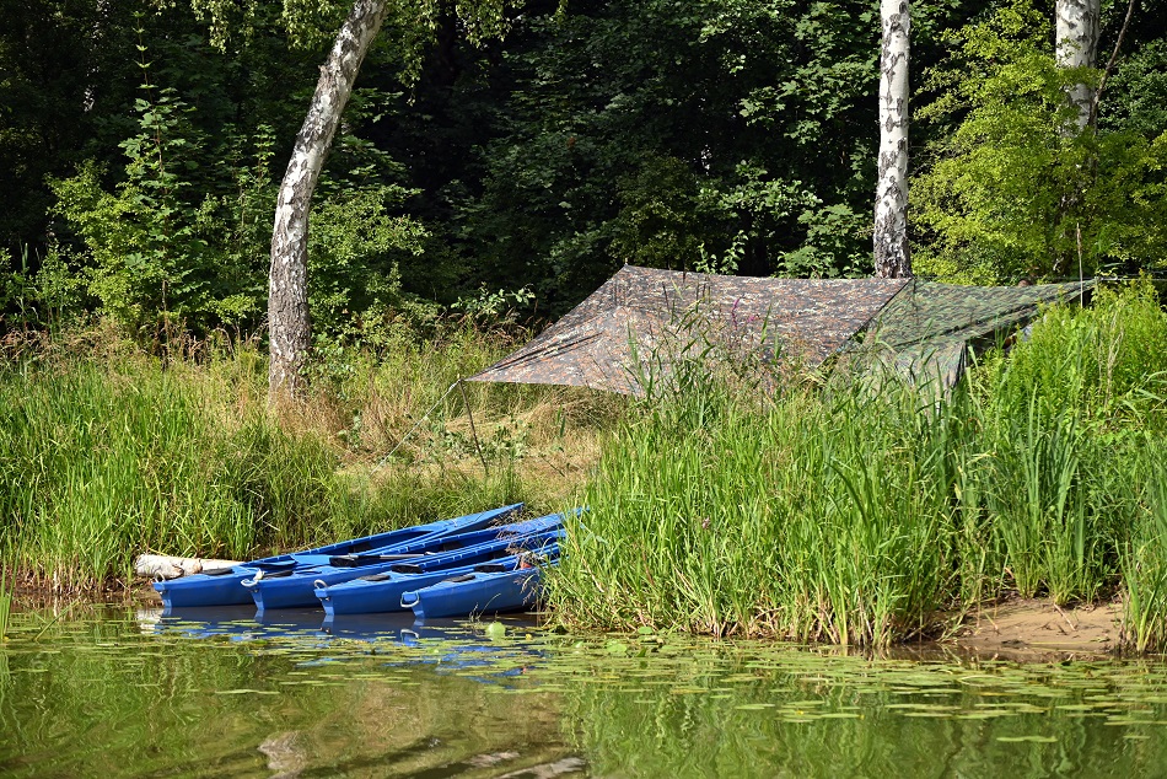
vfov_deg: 11.8
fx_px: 3761
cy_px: 390
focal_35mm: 116
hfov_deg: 17.6
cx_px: 584
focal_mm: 116
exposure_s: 1/1000
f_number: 5.6
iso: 200
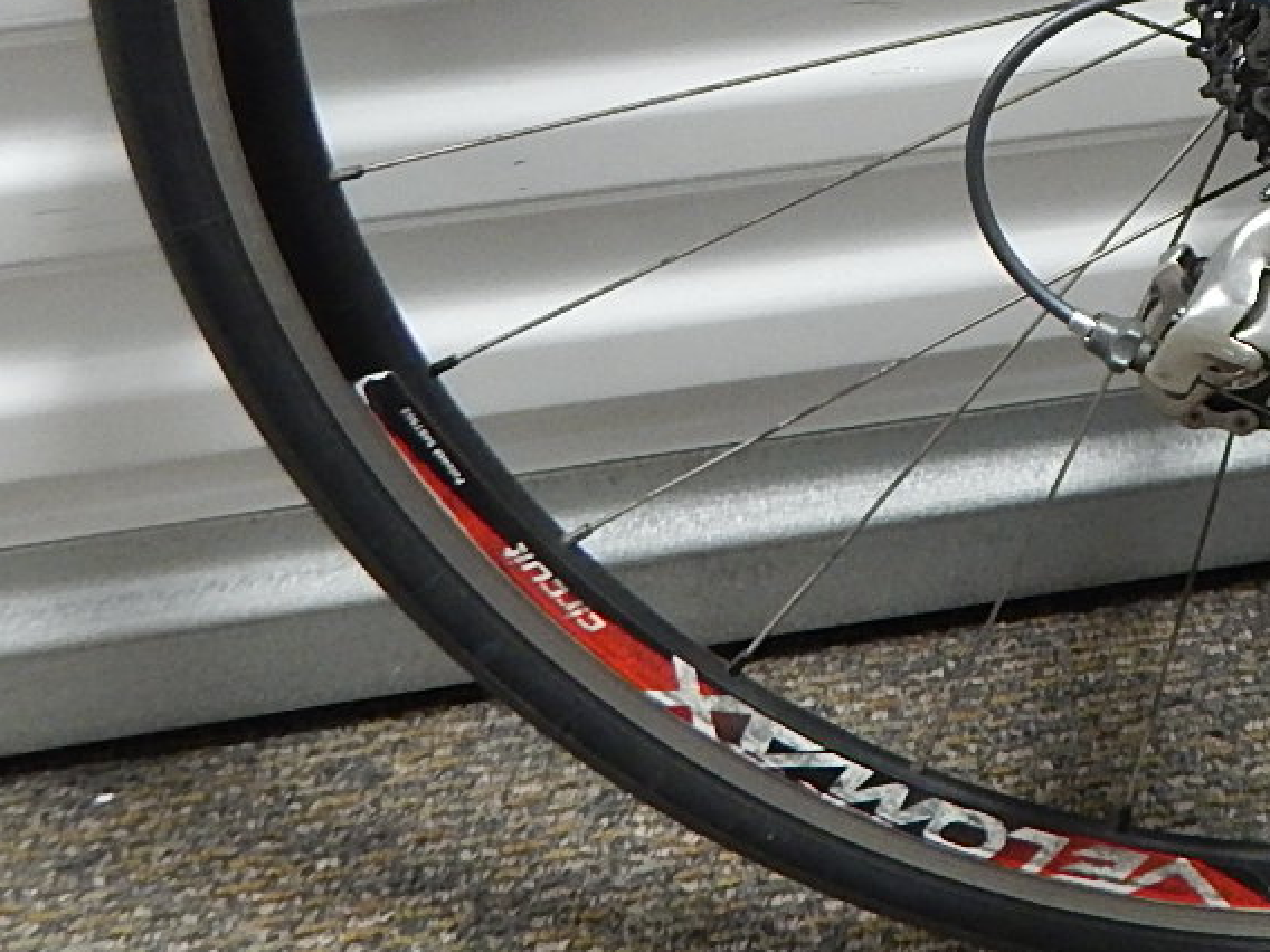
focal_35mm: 62
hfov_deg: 28.4
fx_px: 2275
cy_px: -230
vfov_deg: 21.7
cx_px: 1391
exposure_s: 1/30
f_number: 3
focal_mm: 4
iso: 400
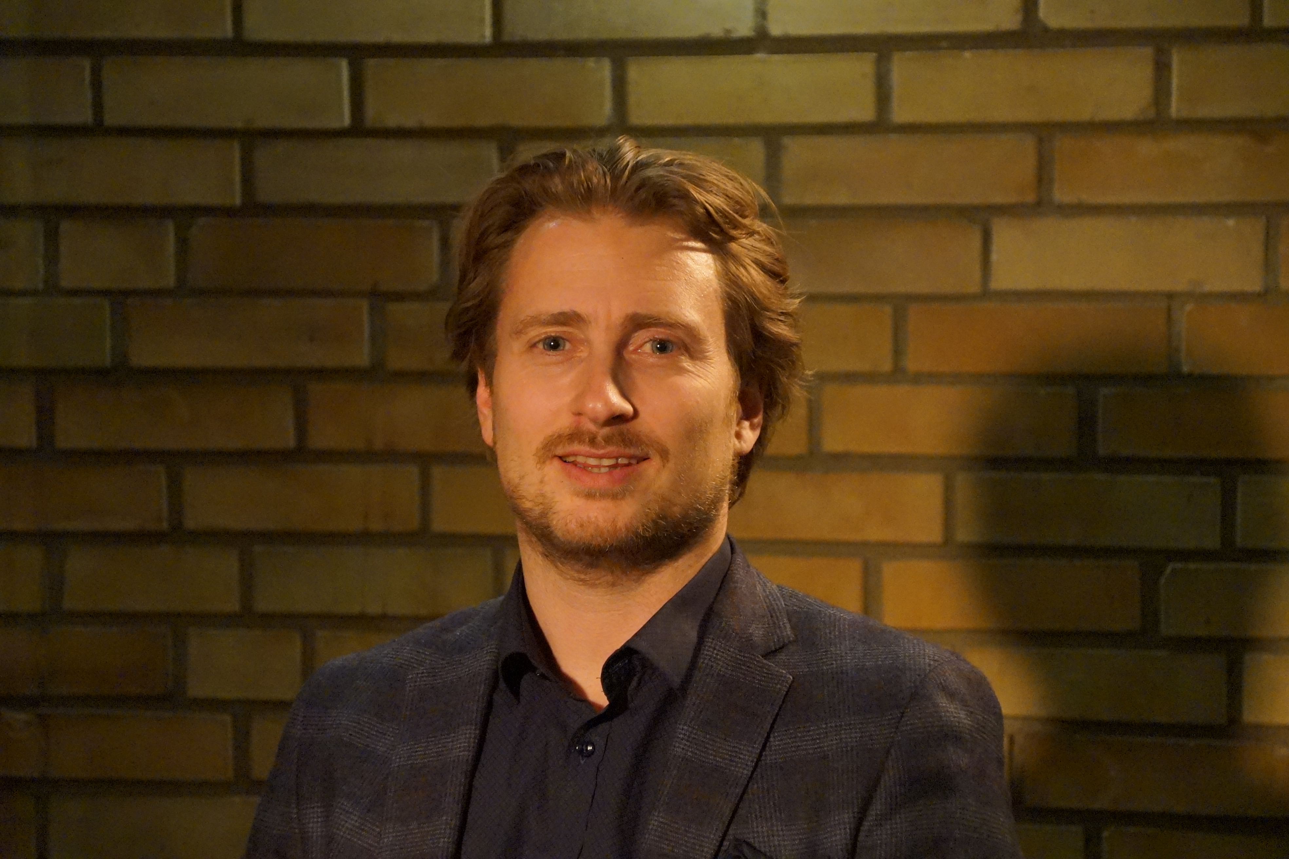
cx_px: 644
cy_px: 430
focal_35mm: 112
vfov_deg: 12.2
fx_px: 4010
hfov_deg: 18.3
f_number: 5.6
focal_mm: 75
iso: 6400
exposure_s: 1/60
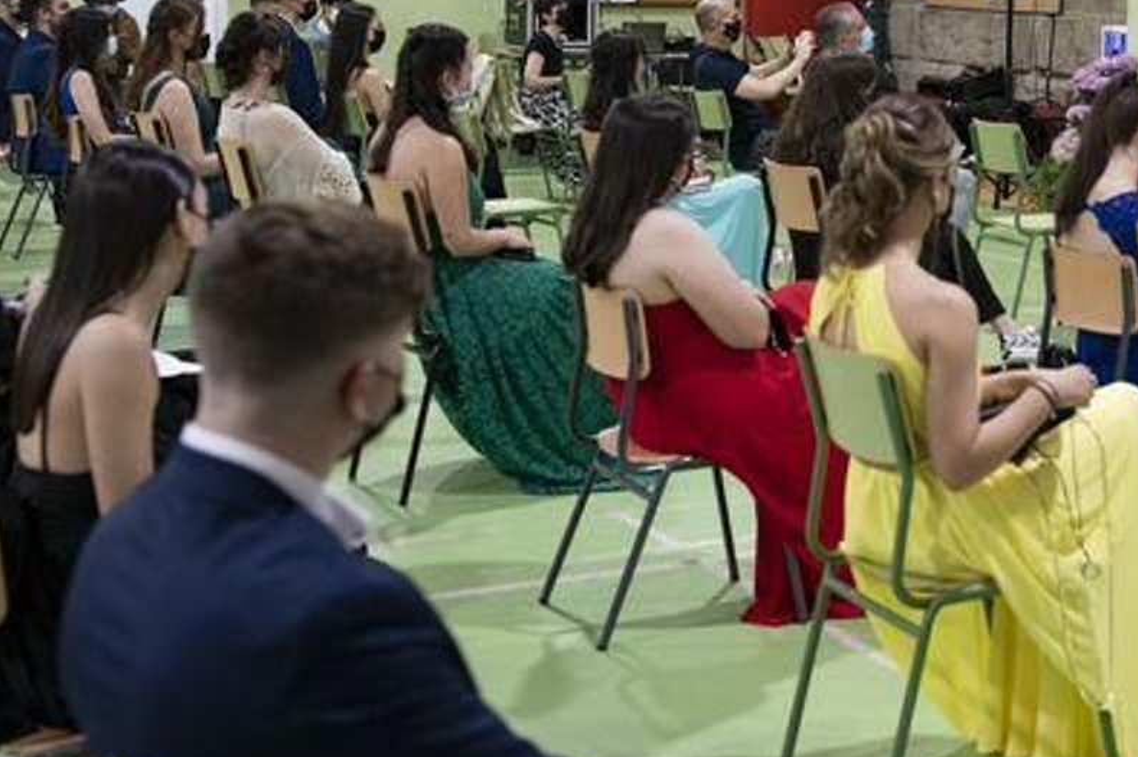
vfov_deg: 19.0
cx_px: 1105
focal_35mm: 71
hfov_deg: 27.1
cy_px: 180
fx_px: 2243
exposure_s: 1/125
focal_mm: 35
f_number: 3.2
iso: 1250
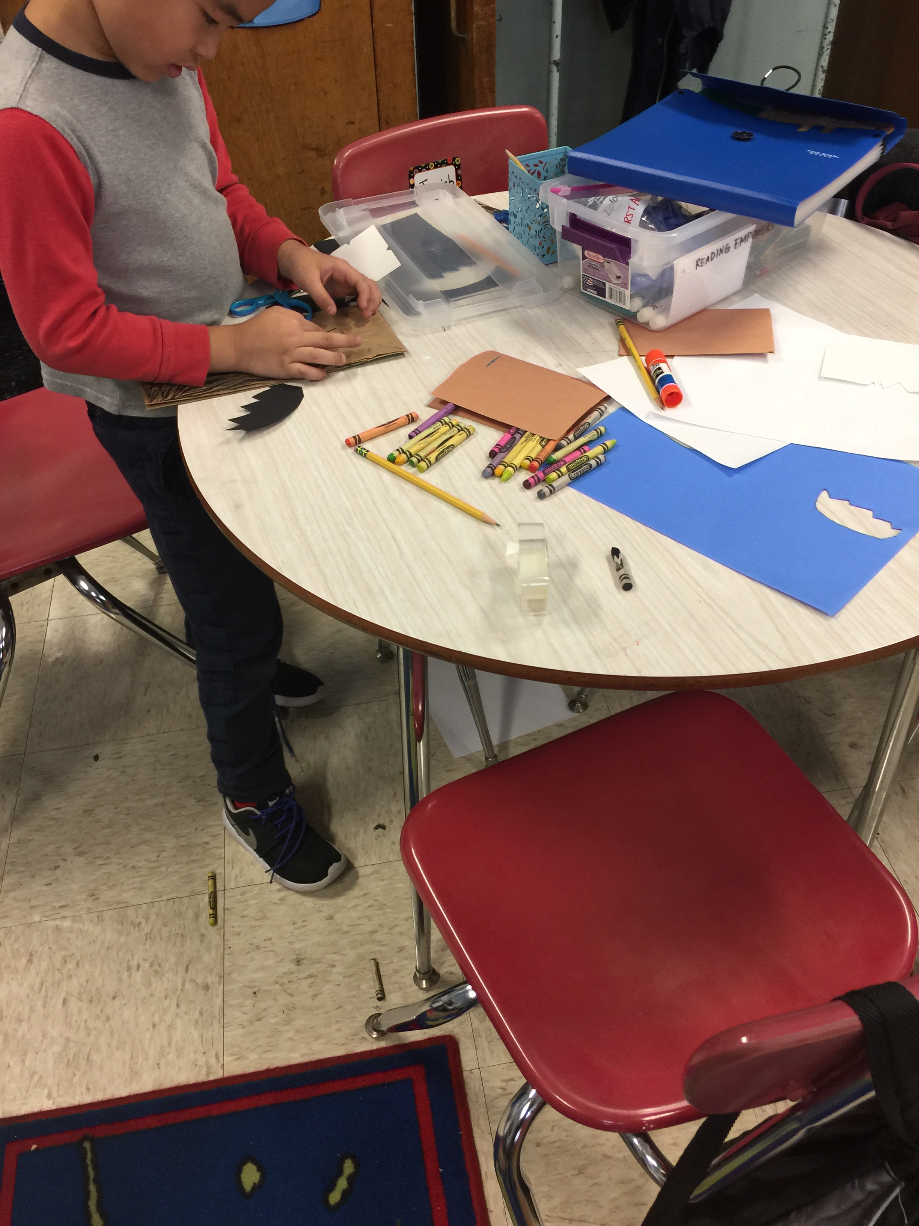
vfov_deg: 61.7
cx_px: 460
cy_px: 613
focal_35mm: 29
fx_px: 1027
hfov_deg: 48.2
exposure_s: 1/15
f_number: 2.2
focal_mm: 4.15
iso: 32
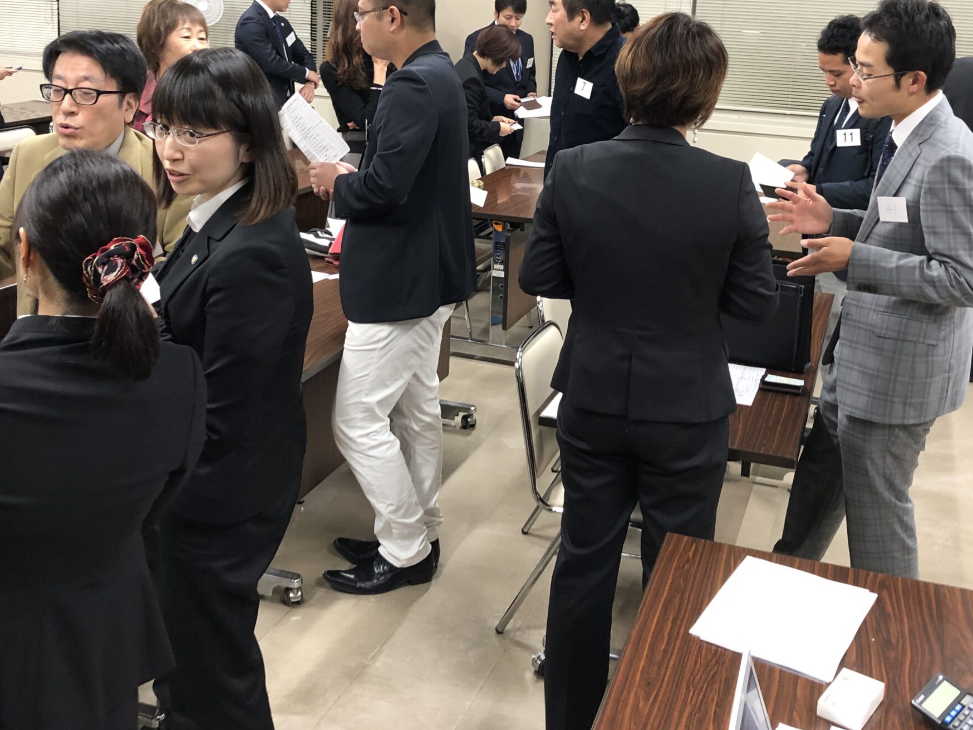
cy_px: 224
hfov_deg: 45.8
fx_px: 1152
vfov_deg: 34.7
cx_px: 479
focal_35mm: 41
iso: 125
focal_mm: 4
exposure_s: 1/40
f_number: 1.8
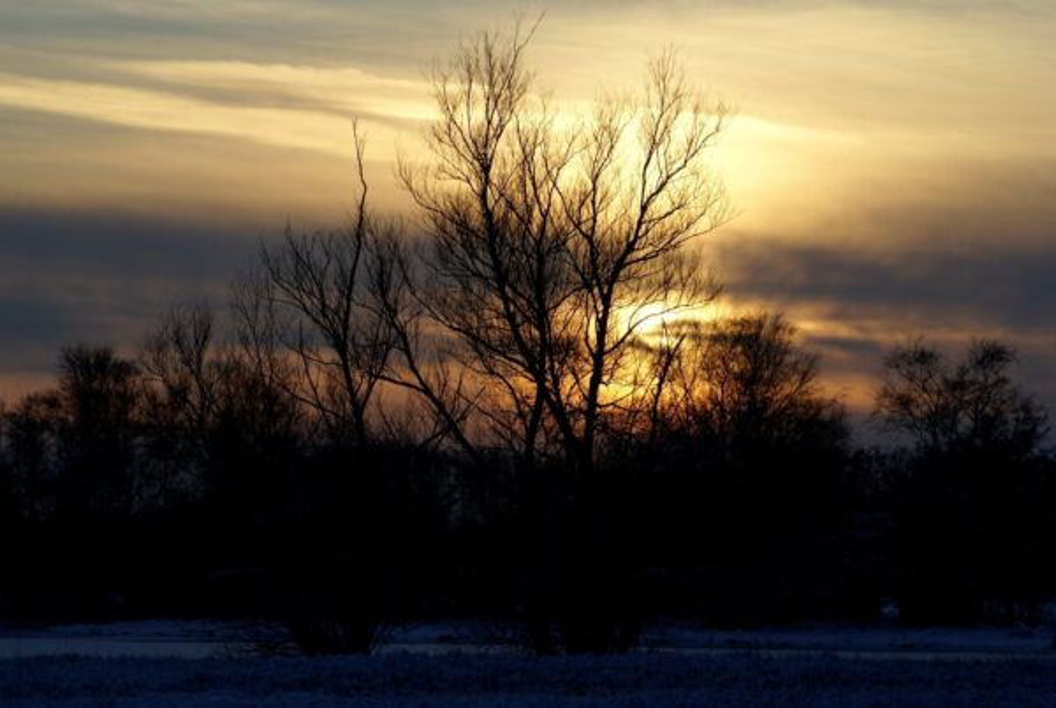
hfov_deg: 12.4
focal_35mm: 165
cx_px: 528
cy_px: 354
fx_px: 4847
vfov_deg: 8.3
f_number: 9
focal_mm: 110
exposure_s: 1/250
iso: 100
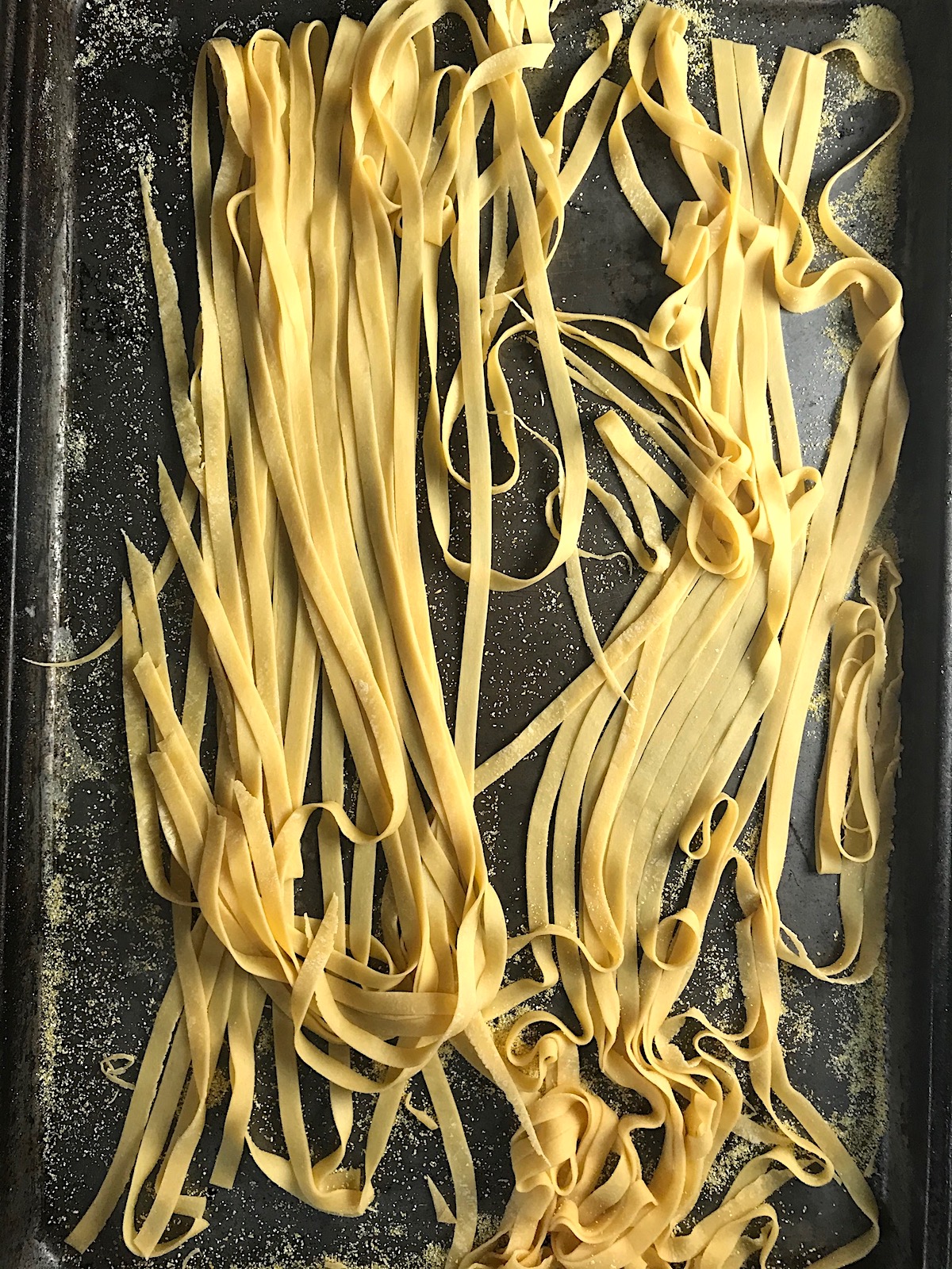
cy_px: 634
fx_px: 1027
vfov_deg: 63.4
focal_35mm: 28
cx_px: 476
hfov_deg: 49.7
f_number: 1.8
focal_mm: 3.99
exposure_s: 1/40
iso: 25
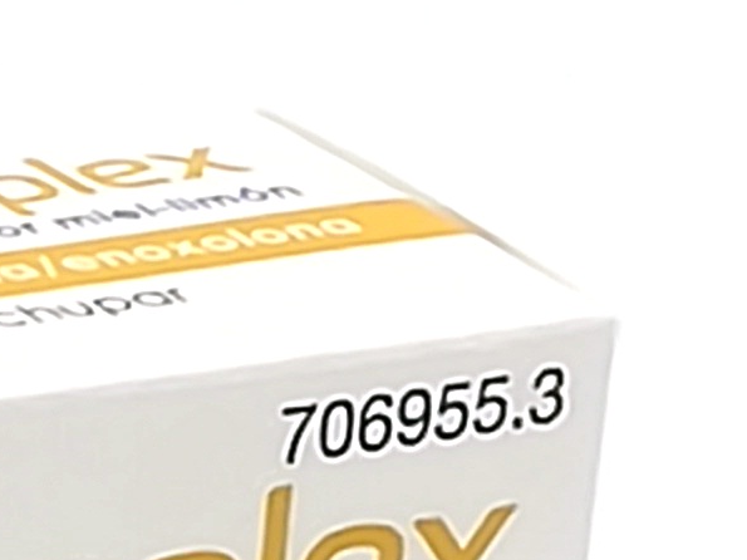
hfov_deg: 4.8
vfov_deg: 3.7
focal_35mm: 400
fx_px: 8630
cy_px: 1110
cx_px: -1183
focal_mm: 3.83
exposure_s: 1/391
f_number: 2.2
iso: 50
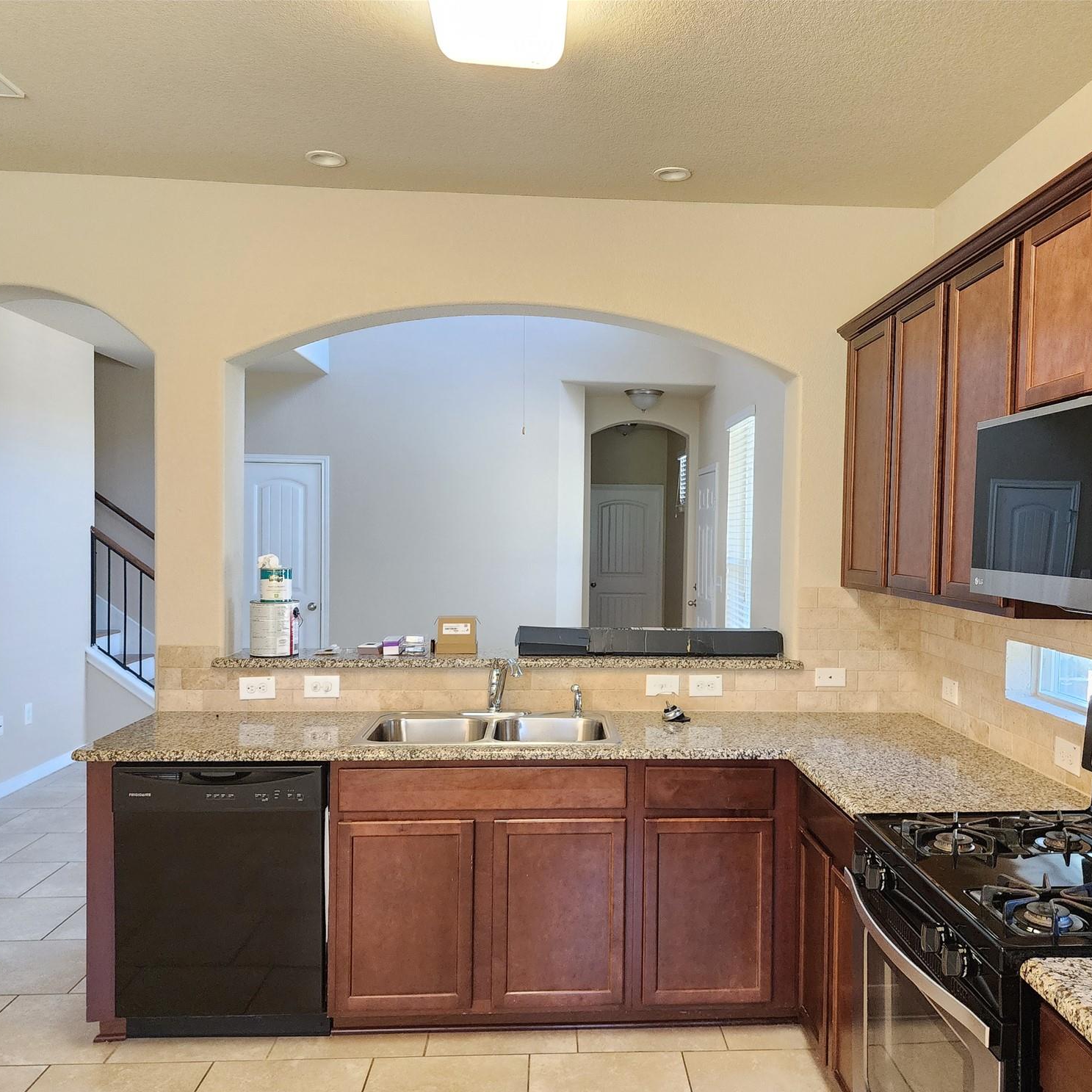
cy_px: 563
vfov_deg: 57.3
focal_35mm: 28
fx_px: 999
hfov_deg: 57.2
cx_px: 602
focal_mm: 6.4
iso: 640
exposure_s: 1/120
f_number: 1.8
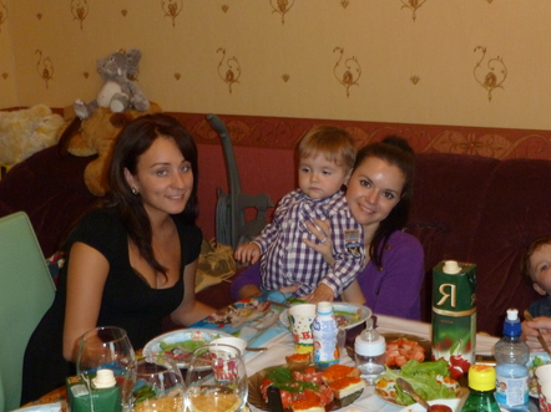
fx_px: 843
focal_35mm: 53
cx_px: 273
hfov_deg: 36.2
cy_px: 203
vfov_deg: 27.5
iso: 400
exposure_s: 1/30
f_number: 3.8
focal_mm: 8.5
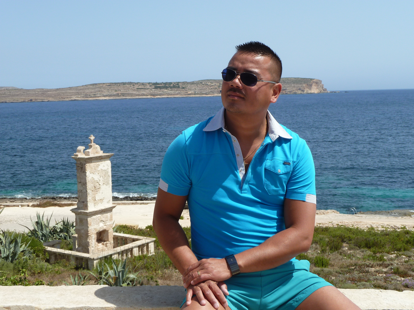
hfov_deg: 36.8
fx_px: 622
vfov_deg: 28.0
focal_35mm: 52
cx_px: 207
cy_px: 155
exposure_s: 1/500
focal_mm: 8.5
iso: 80
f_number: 5
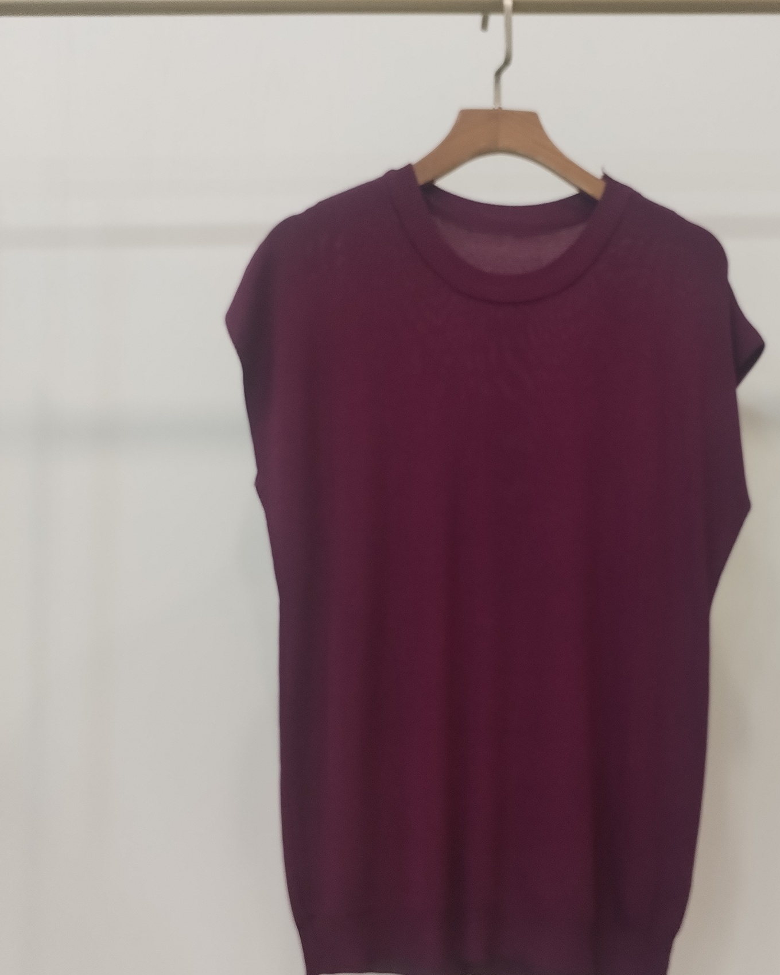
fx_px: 1154
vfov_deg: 45.7
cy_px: 527
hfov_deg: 37.0
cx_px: 512
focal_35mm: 40
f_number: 1.8
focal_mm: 4.75
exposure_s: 1/60
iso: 412
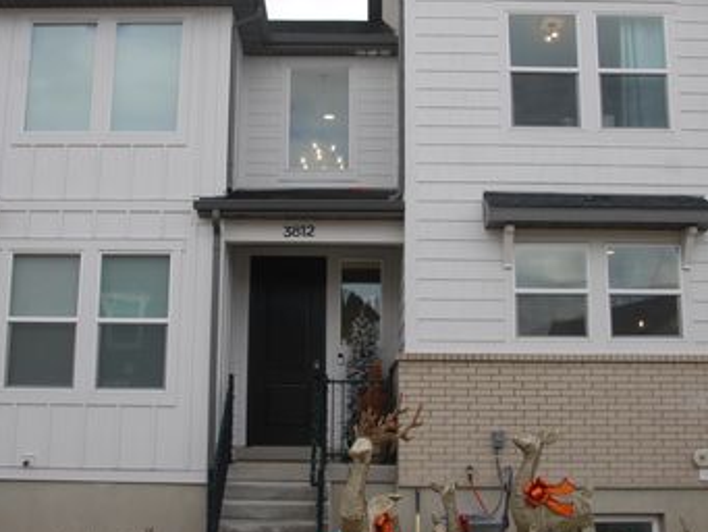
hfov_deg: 39.1
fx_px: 997
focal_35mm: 49
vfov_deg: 29.8
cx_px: 336
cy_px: 241
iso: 100
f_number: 6.3
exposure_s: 1/160
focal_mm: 23
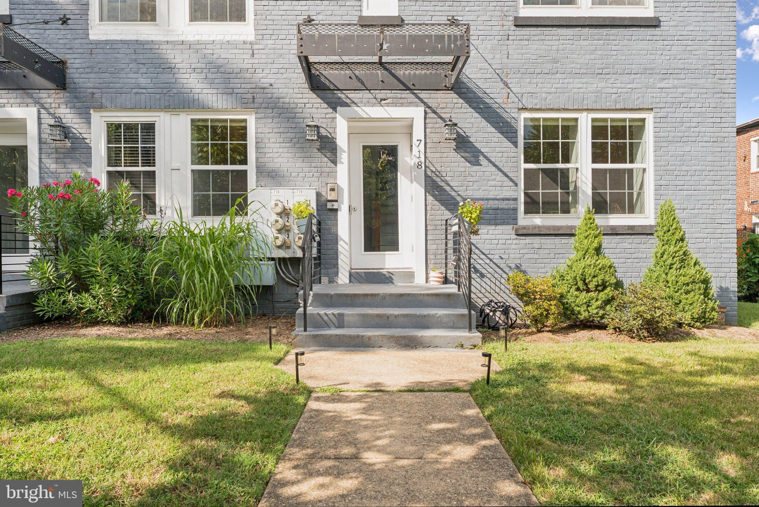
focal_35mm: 24
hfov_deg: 73.7
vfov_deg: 53.2
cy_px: 254
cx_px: 380
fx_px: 506
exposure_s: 1/160
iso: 250
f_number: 9
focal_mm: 24
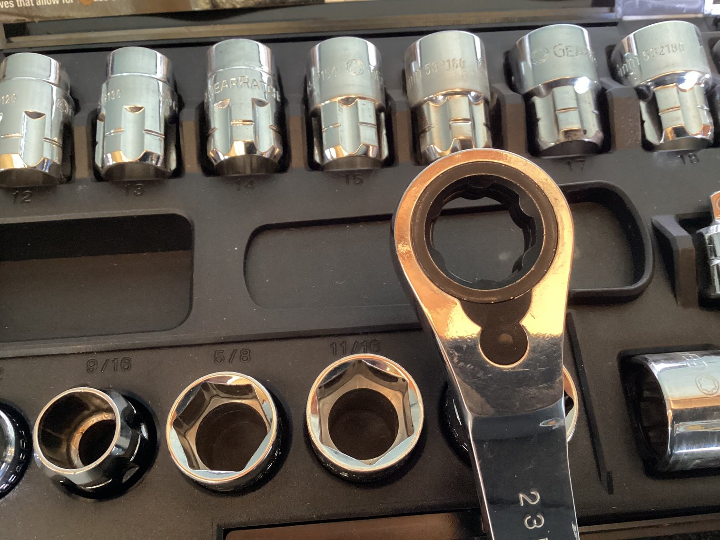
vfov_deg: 45.4
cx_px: 360
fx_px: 645
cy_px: 270
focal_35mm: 31
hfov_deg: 58.3
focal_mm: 3.3
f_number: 2.4
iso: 400
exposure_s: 1/25
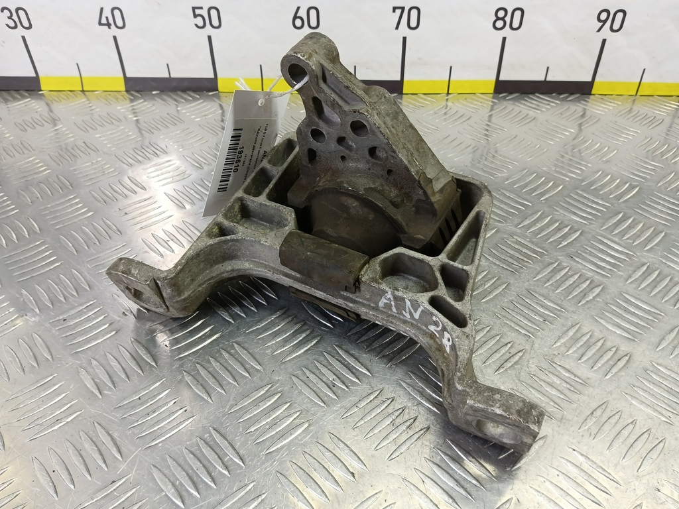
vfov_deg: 58.9
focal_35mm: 23
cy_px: 254
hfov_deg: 73.9
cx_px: 340
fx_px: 451
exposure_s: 1/50
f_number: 1.6
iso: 162
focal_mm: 4.11
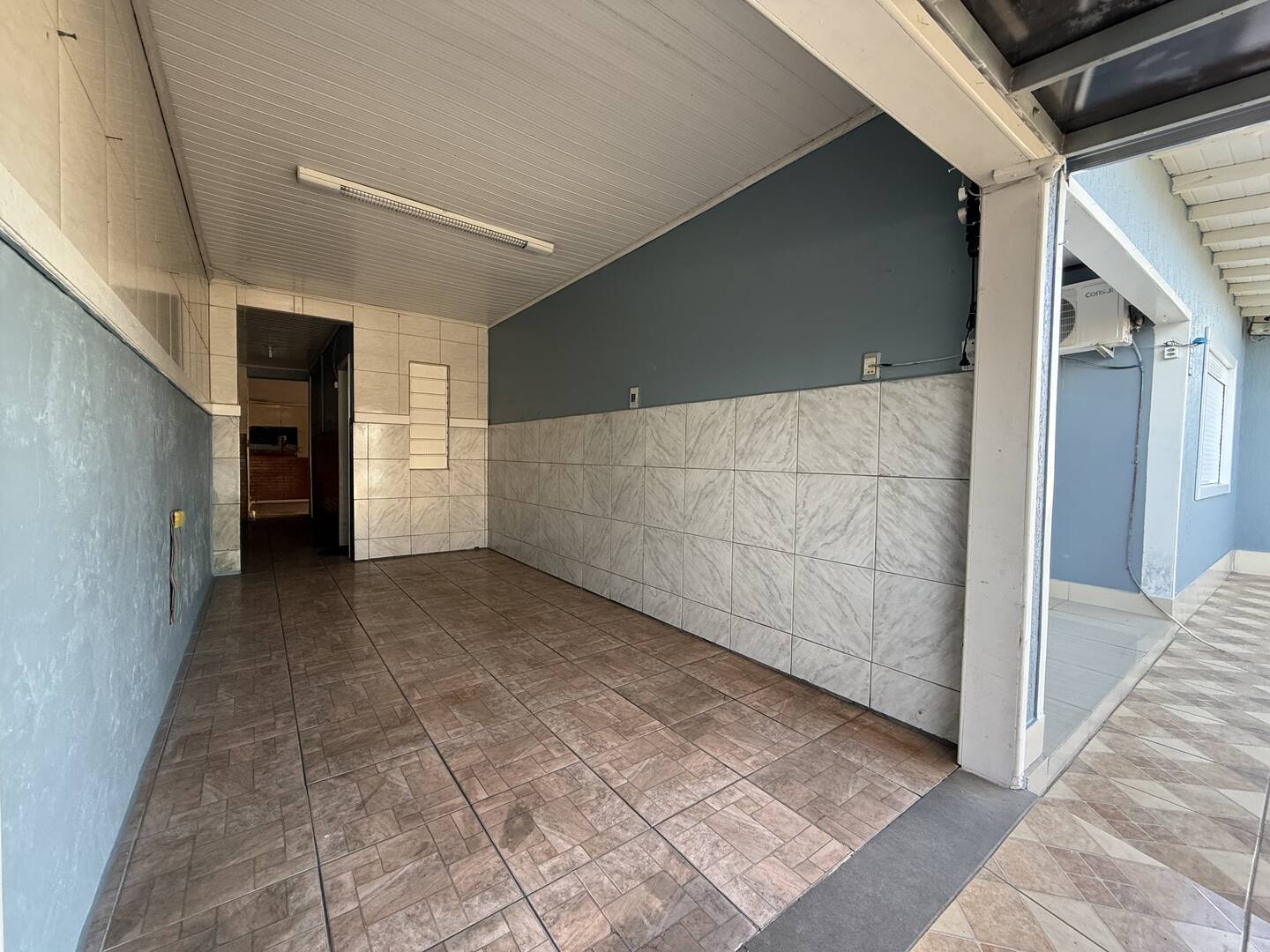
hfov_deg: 102.1
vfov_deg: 85.7
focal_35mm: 14
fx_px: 514
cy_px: 476
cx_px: 635
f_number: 2.2
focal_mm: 2.22
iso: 200
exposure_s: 1/99
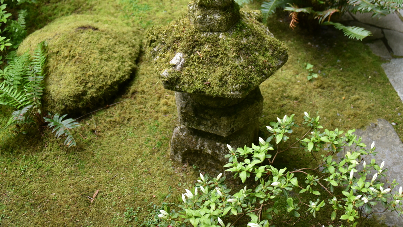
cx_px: 215
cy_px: 63
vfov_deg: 25.2
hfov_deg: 43.7
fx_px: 502
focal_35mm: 47
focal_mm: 36
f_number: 4
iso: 1000
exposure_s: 1/80
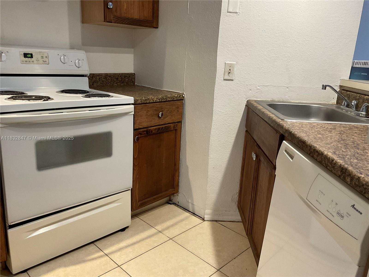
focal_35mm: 29
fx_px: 309
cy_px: 138
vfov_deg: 48.2
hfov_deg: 61.7
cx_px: 184
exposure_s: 1/60
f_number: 1.8
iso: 125
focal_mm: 3
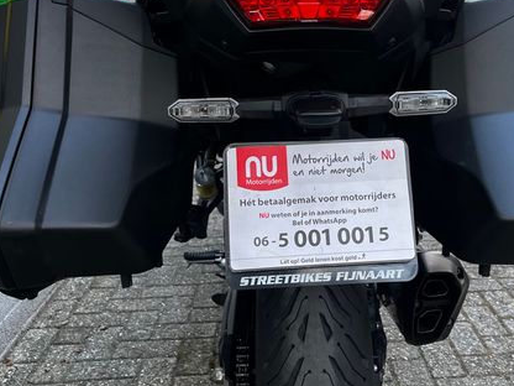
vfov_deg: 35.9
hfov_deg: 46.5
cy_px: 181
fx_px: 594
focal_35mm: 40
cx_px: 309
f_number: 1.6
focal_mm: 5.1
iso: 125
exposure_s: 1/112
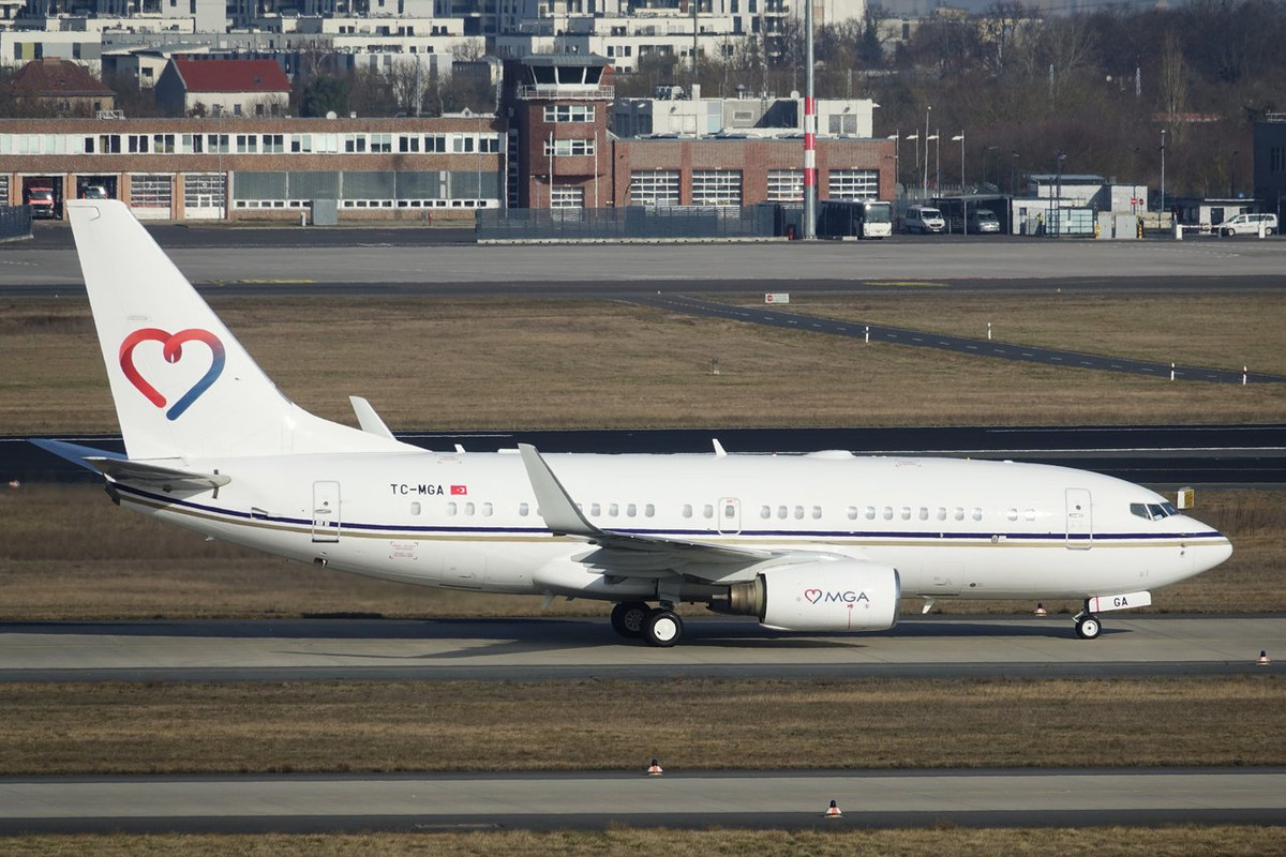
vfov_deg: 2.9
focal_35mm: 477
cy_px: 428
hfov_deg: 4.3
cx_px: 643
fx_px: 17038
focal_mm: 174.93
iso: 100
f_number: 5
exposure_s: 1/1000
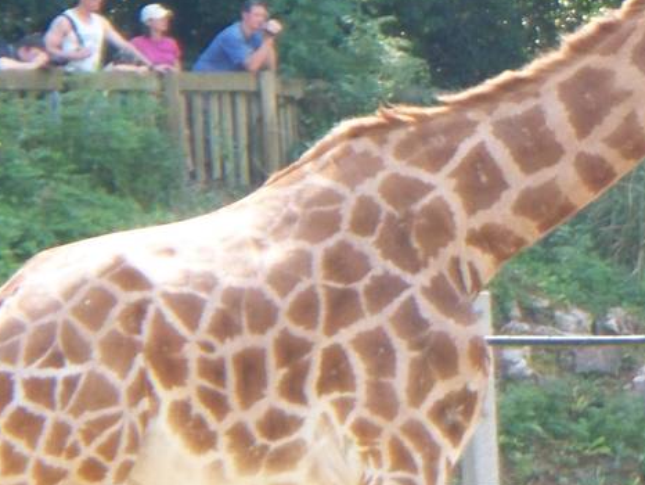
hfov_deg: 3.2
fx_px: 11521
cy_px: -75
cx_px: 1020
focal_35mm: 618
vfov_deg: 2.4
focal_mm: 37.7
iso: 200
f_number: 5.1
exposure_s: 1/200
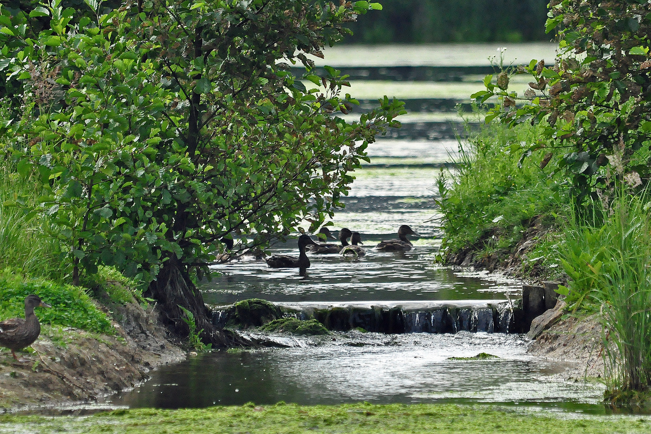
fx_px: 19092
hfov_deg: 2.0
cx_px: 276
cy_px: 200
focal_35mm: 1056
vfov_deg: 1.3
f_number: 6.3
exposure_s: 1/1250
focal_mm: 500
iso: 1600
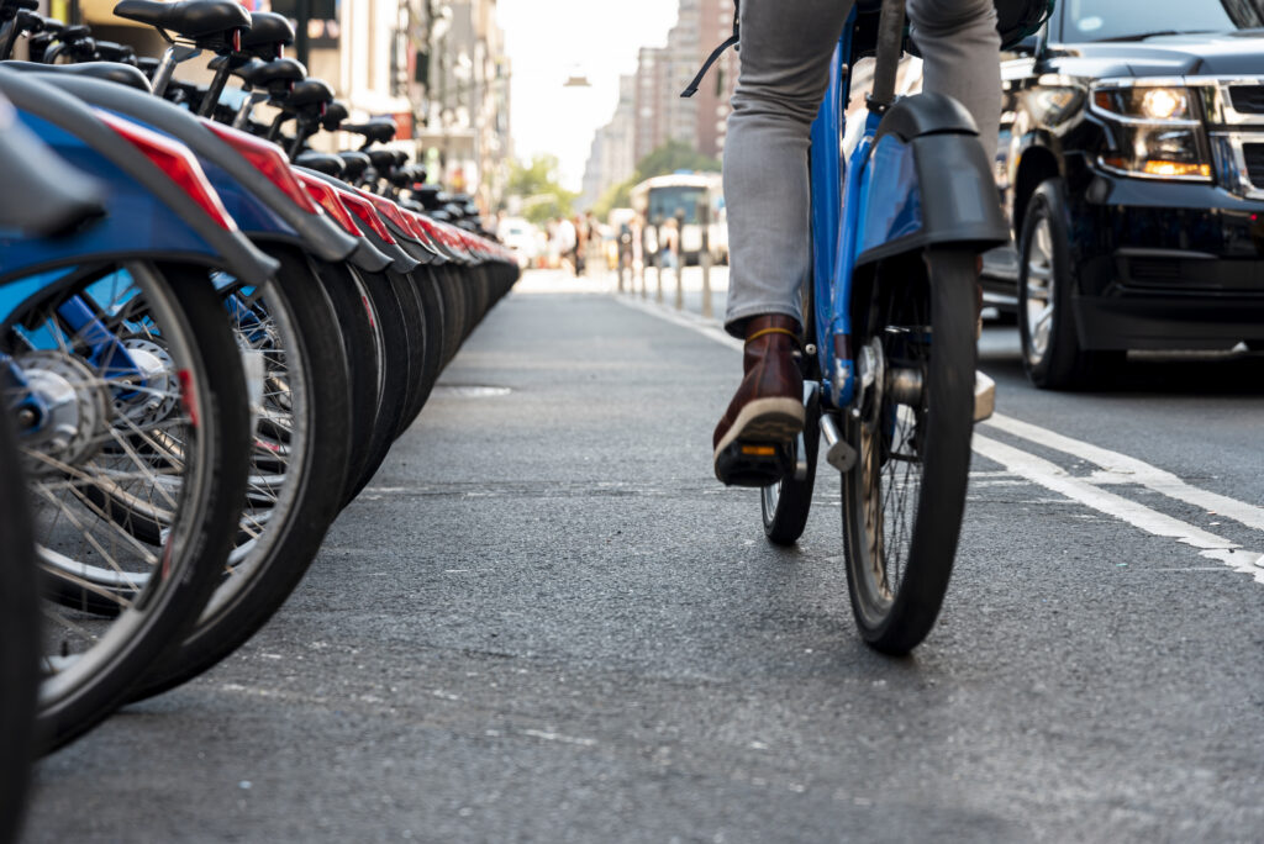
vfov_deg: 19.5
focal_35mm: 70
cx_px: 632
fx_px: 2459
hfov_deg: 28.8
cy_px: 422
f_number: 4
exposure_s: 1/125
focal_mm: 70
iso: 80
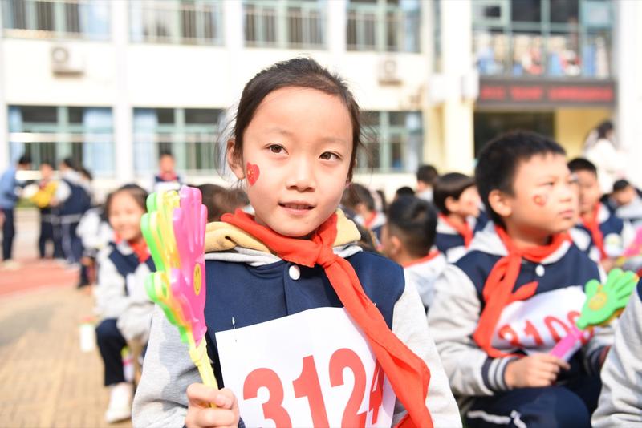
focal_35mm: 42
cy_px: 214
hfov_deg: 46.4
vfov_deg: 31.9
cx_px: 321
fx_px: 749
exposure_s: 1/320
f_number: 4
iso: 100
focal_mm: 42
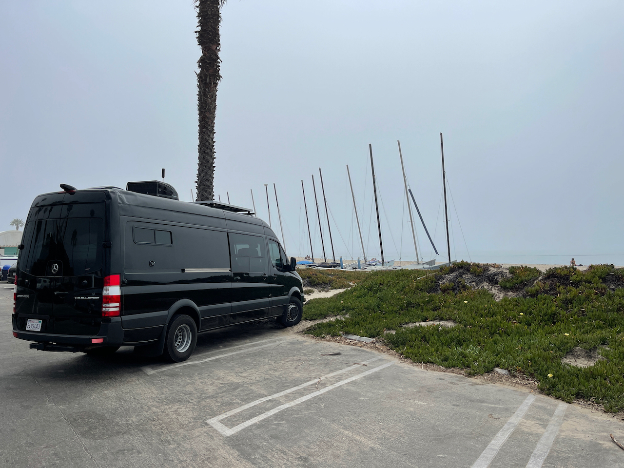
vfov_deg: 53.1
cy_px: 234
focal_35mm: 26
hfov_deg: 67.3
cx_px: 312
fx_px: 469
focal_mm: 5.1
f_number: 1.6
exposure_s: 1/12048
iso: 32
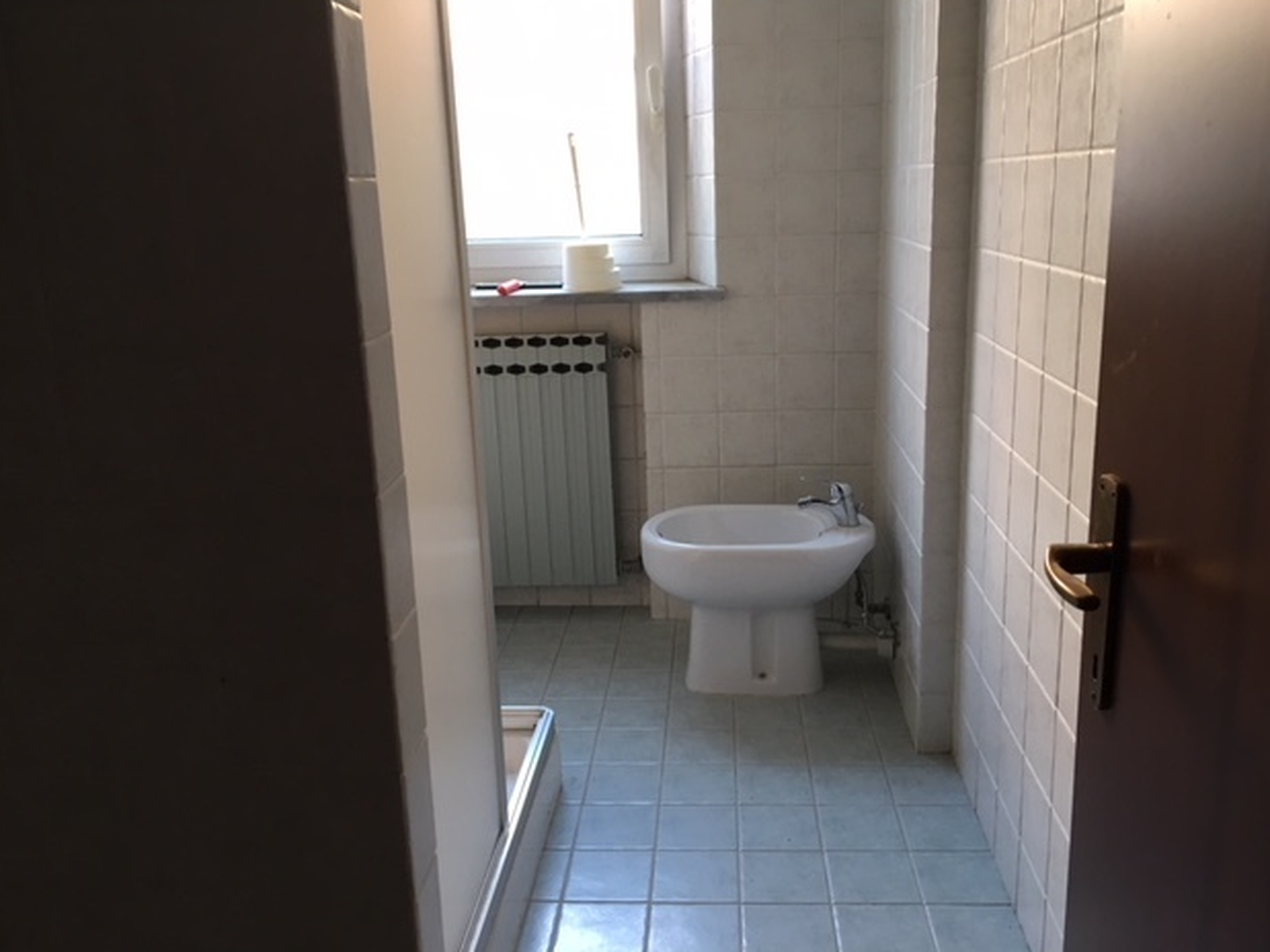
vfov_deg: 46.8
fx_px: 1100
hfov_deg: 60.0
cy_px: 464
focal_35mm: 30
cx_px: 646
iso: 100
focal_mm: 4.15
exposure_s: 1/33
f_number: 2.2
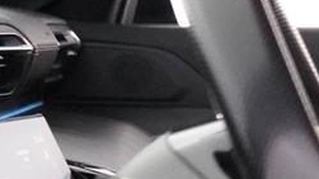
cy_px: 331
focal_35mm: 189
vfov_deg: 6.3
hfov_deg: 9.3
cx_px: 919
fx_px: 1598
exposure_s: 1/80
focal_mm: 28
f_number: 3.5
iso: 10000
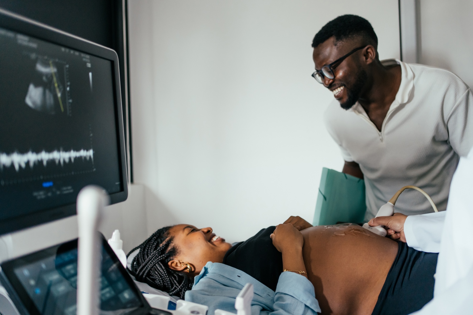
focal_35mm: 35
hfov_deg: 54.4
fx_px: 460
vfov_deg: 37.9
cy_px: 158
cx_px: 236
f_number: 2
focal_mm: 35
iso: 2000
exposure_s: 1/250
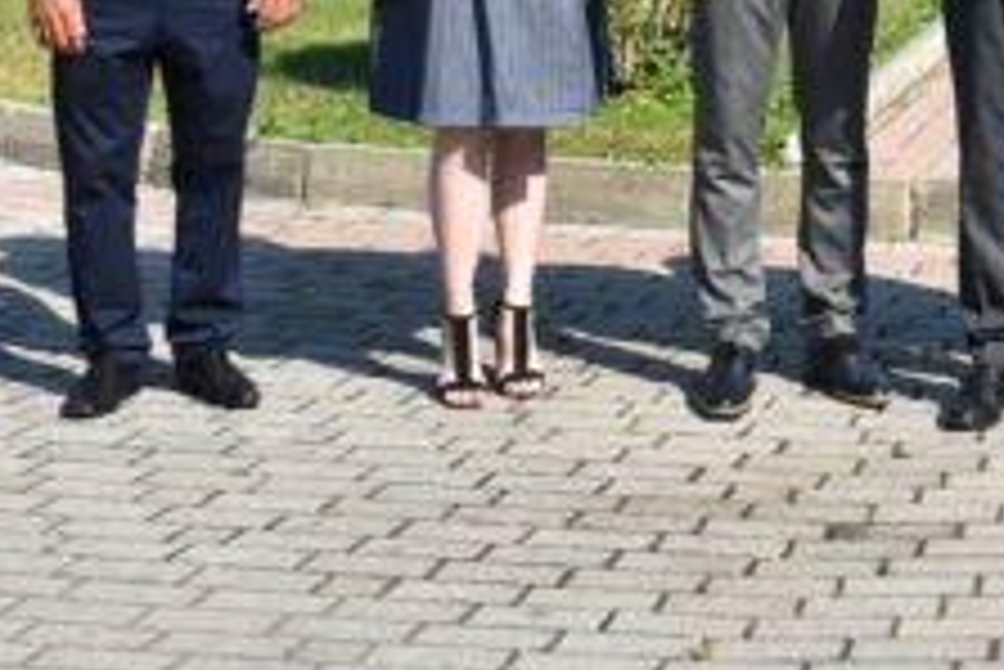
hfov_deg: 16.0
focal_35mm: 124
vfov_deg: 10.6
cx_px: 1108
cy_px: -436
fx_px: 3460
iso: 200
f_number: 10
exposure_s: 1/400
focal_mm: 24
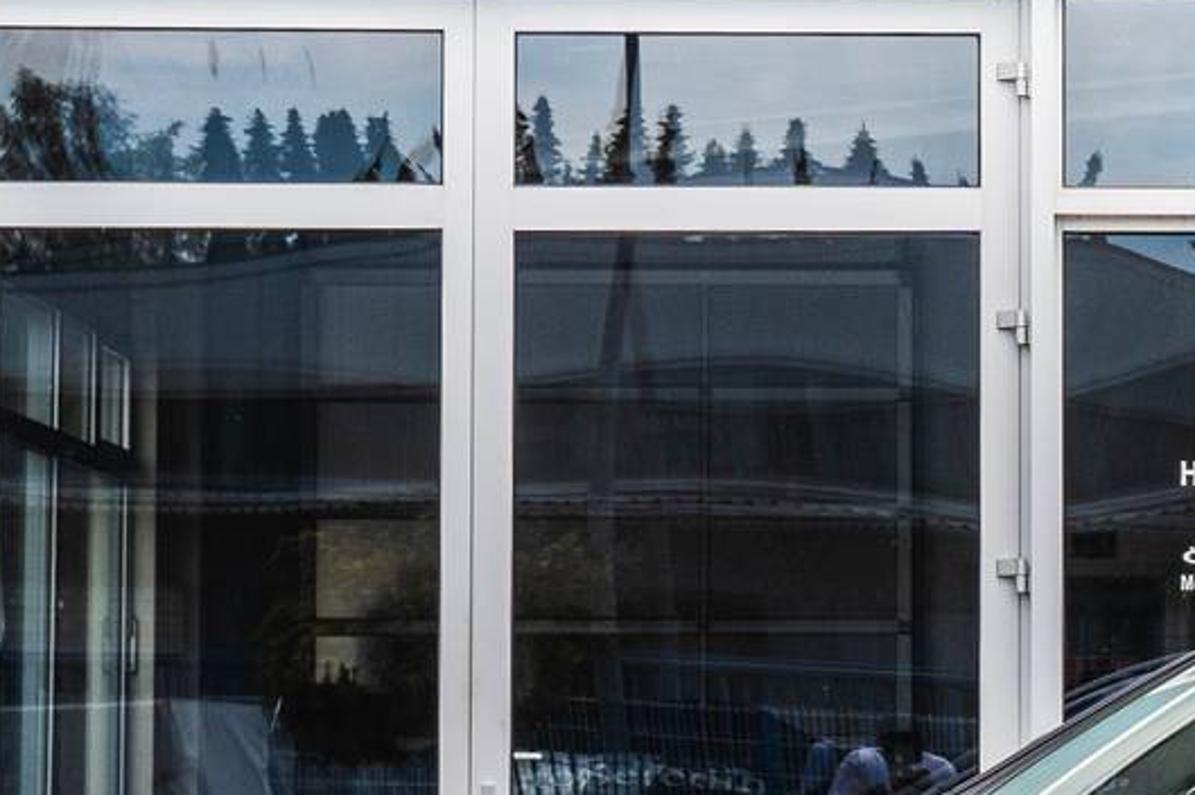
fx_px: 5905
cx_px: 1455
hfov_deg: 11.3
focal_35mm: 178
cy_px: 298
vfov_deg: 7.7
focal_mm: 49
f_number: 8
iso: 640
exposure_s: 1/250
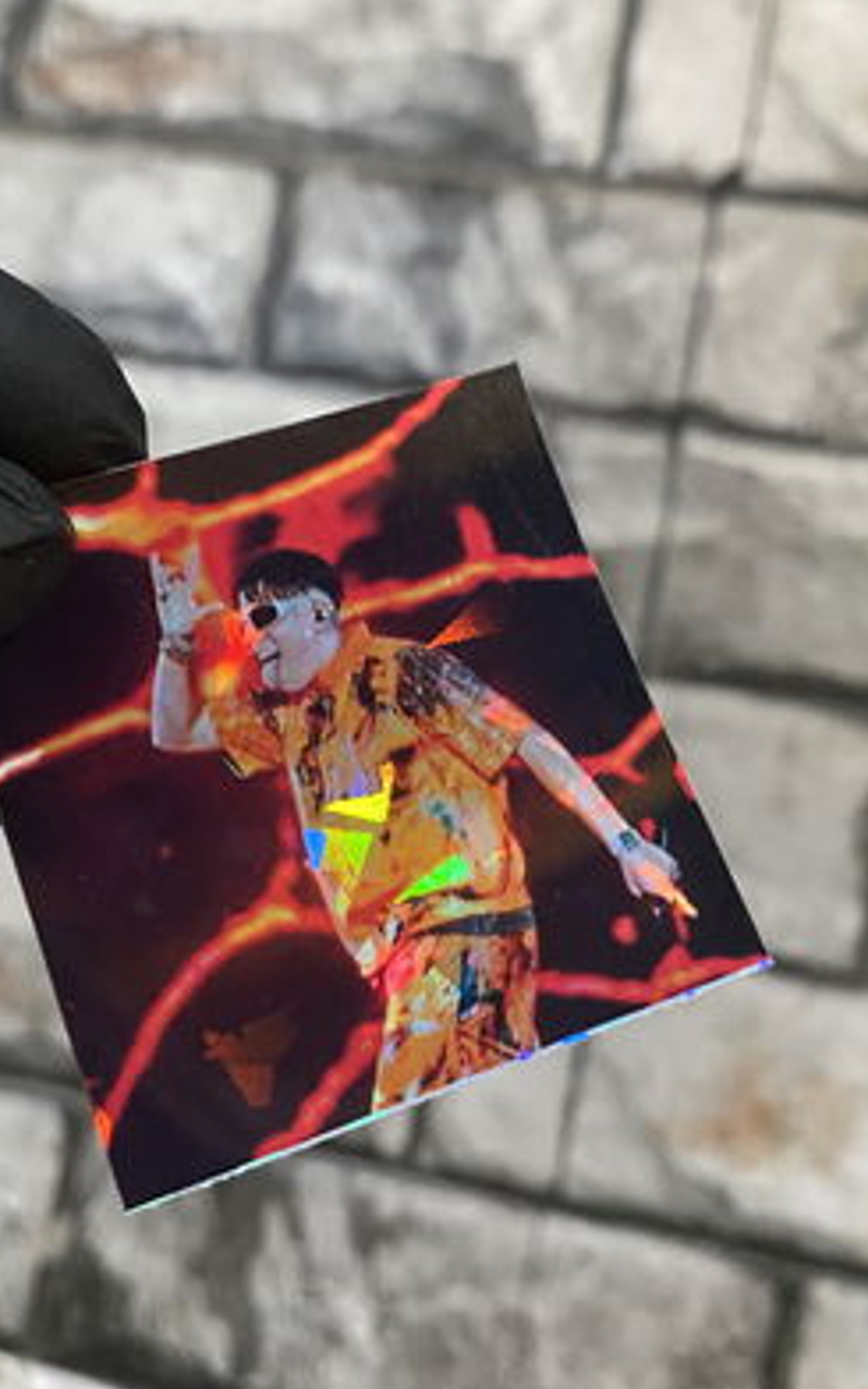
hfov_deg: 34.9
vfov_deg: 54.0
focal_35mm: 36
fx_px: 1363
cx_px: 276
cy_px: 657
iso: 500
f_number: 1.8
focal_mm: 4.25
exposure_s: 1/33
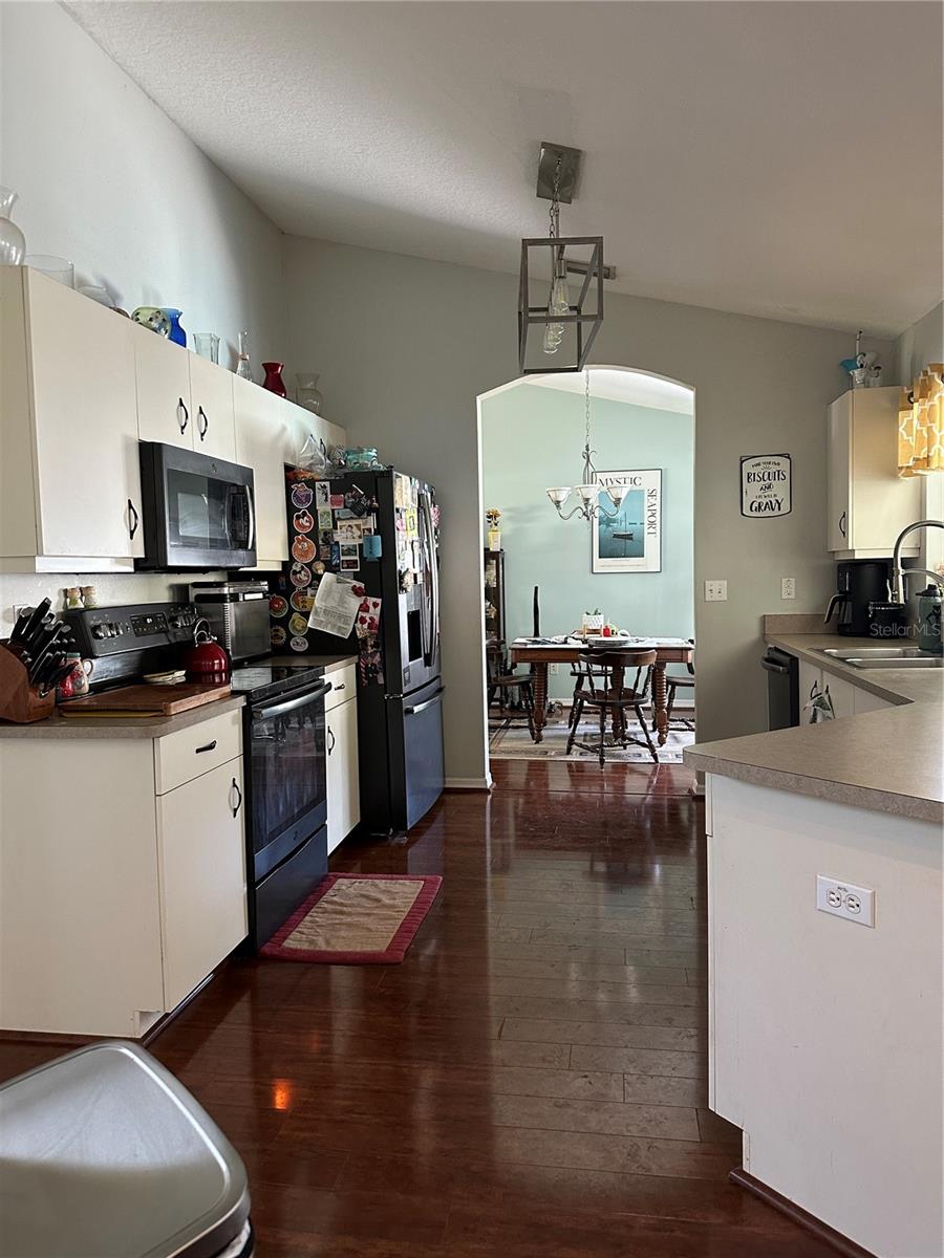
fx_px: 873
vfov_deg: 71.6
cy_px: 629
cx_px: 472
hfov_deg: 56.8
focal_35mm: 24
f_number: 1.78
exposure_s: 1/60
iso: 320
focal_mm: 6.86
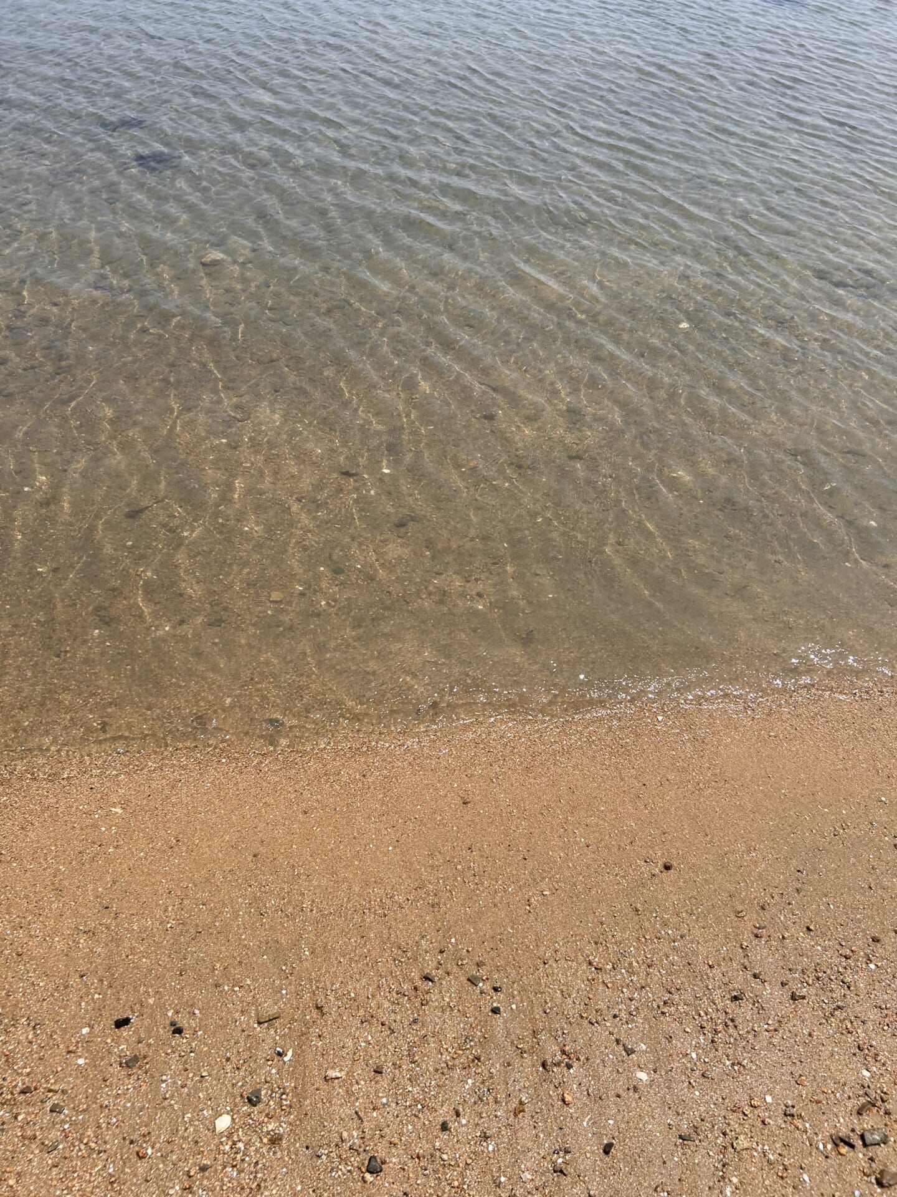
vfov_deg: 67.3
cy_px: 598
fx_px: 898
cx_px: 448
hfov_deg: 53.1
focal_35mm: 26
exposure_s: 1/5587
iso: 50
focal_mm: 5.7
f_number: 1.5
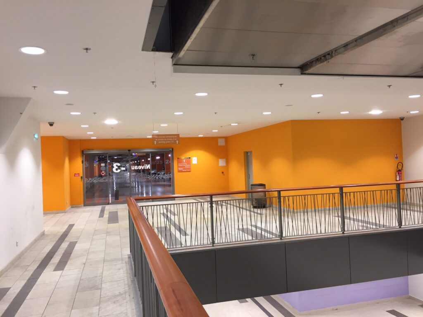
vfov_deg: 48.2
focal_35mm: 29
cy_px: 158
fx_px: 354
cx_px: 212
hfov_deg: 61.7
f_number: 2.2
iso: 80
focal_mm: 4.15
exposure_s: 1/33
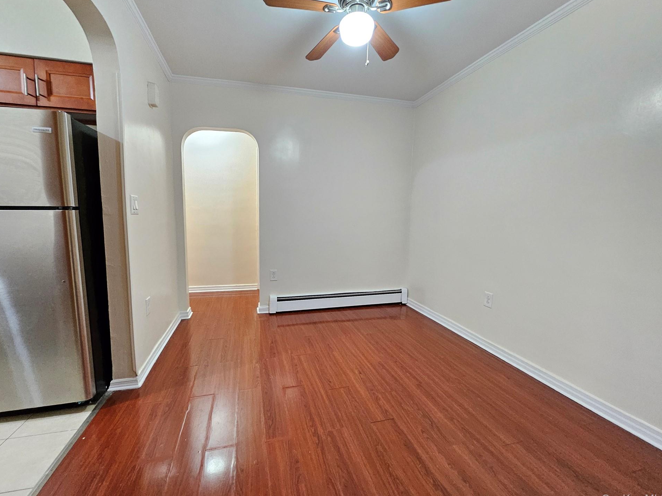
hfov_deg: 102.0
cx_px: 316
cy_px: 240
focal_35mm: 14
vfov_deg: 85.6
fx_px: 268
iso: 320
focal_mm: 1.74
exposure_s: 1/40
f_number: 2.2
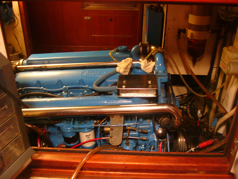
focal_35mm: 35
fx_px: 241
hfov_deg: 52.6
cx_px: 119
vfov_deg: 40.7
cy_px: 90
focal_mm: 5.8
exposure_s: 1/8
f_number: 2.8
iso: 200
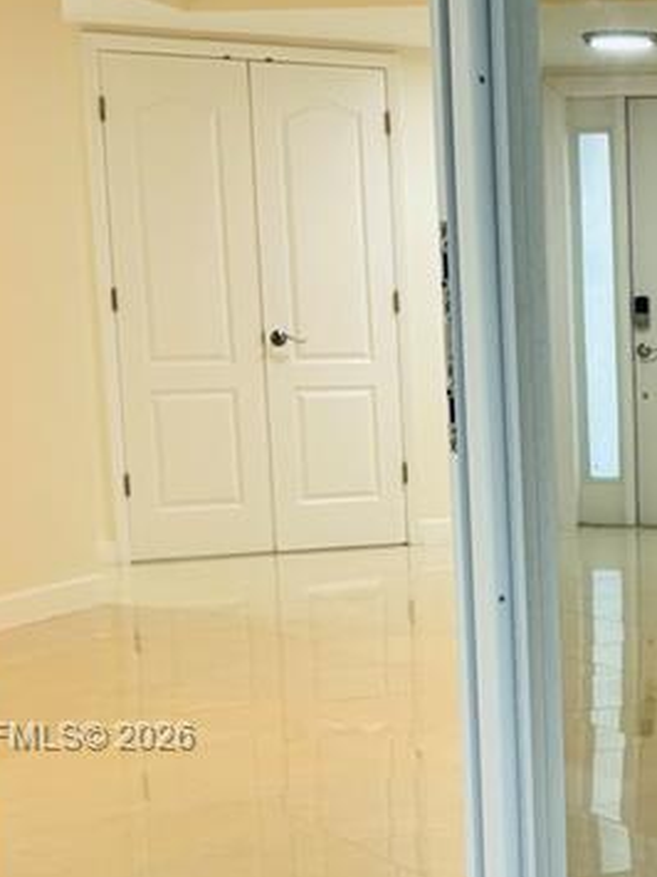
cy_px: 739
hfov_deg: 15.9
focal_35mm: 88
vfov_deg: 21.9
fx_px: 2228
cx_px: 847
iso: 100
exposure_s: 1/60
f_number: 1.6
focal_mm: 5.96
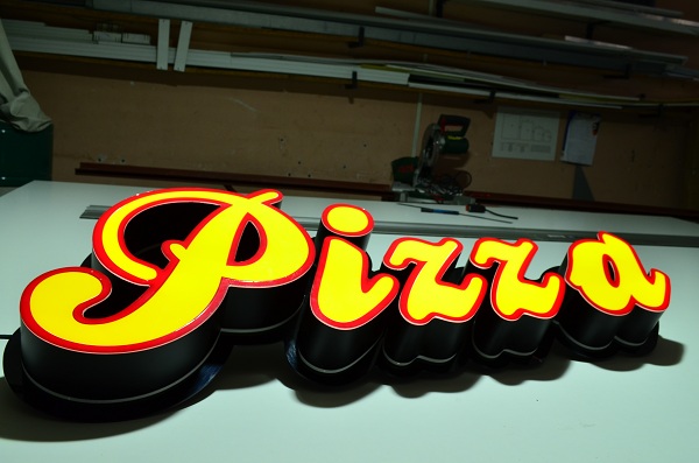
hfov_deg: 57.3
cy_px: 232
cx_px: 350
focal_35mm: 33
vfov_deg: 39.8
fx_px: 639
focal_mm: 22
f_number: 8
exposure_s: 1/30
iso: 320
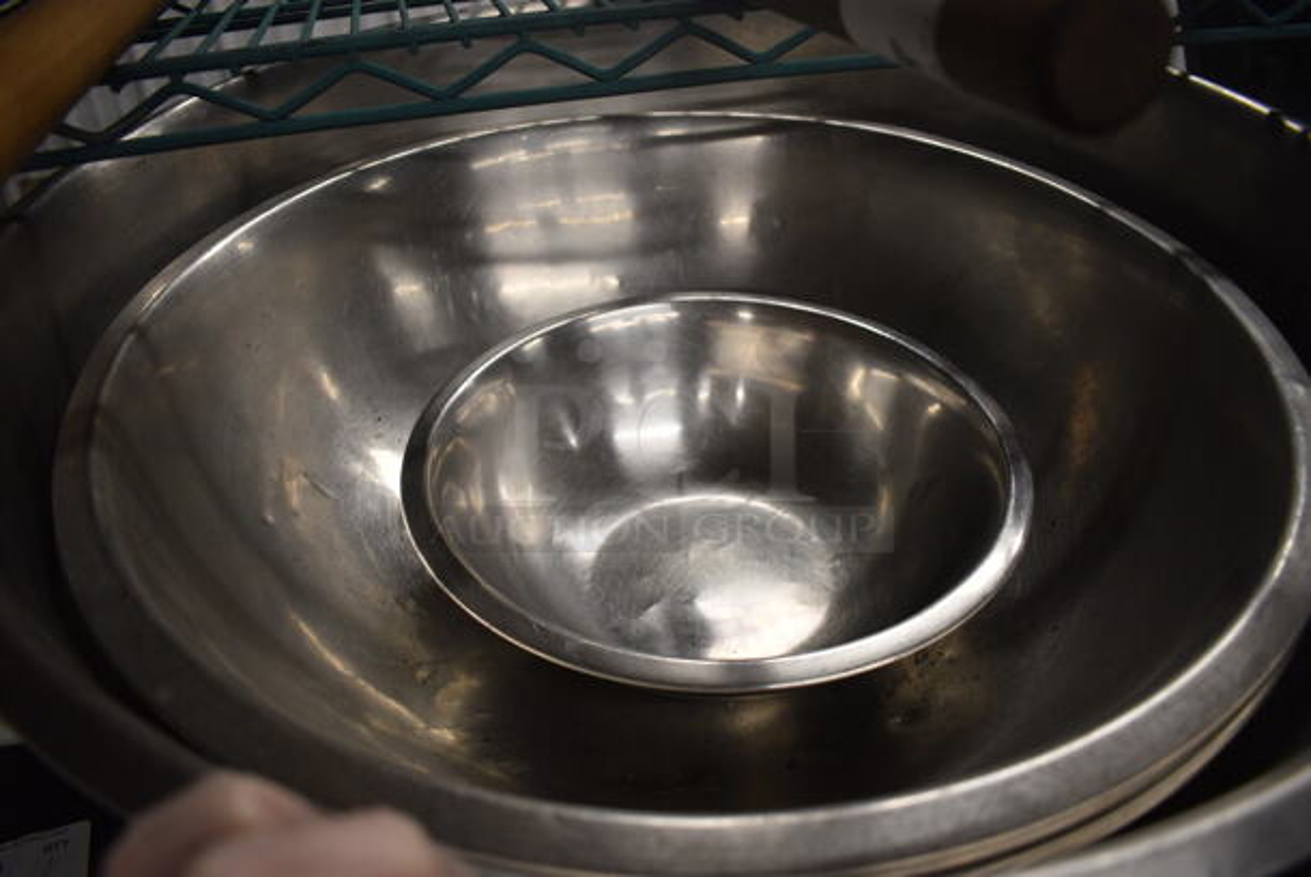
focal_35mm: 27
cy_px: 438
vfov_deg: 48.0
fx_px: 984
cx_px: 656
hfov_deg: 67.3
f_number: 3.5
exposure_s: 1/160
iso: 800
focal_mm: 18
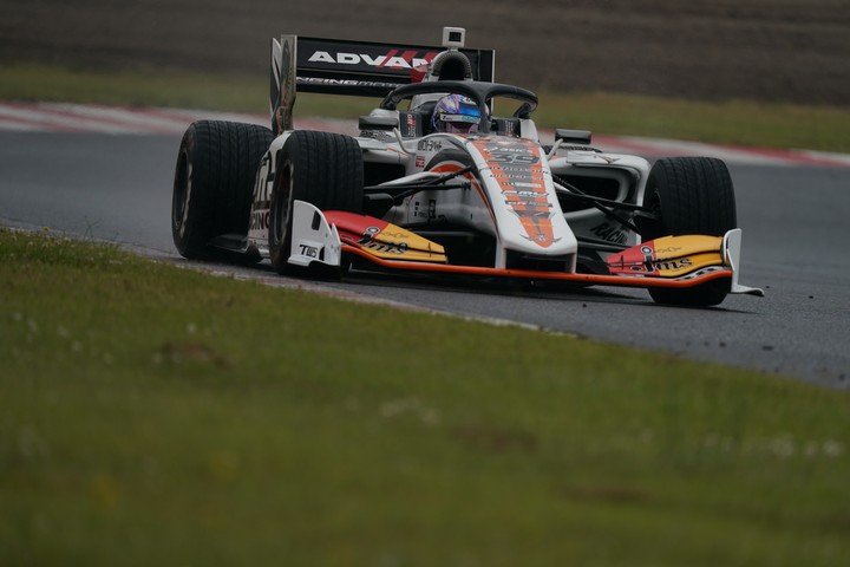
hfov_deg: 3.4
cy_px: 284
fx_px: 14166
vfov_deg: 2.3
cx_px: 425
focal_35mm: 600
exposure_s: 1/1000
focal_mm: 600
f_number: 6.3
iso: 200
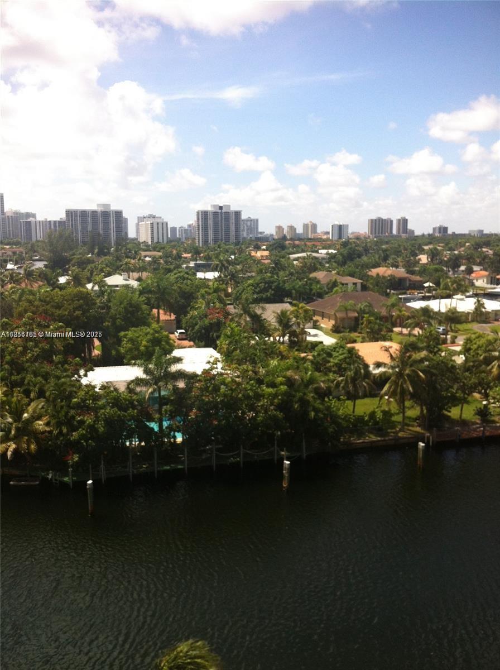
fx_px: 676
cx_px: 250
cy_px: 335
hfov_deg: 40.6
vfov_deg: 52.7
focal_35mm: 35
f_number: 2.8
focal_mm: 3.85
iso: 80
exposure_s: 1/1160
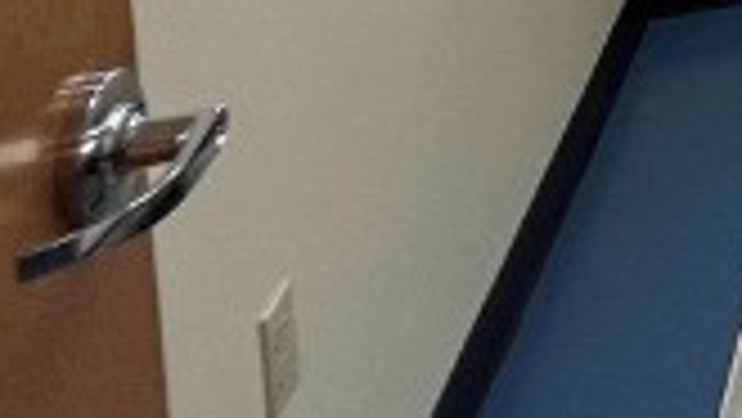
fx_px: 1732
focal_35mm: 88
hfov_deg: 15.5
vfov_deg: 10.4
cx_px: 1700
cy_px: -778
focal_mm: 1.57
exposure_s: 1/120
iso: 80
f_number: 1.8
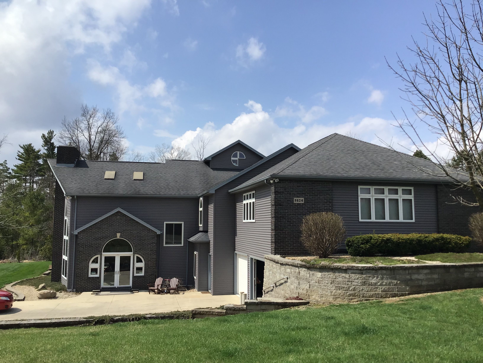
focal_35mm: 31
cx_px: 242
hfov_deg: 58.4
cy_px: 182
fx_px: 433
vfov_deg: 45.4
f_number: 2.4
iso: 25
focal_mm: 3.3
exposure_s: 1/1631
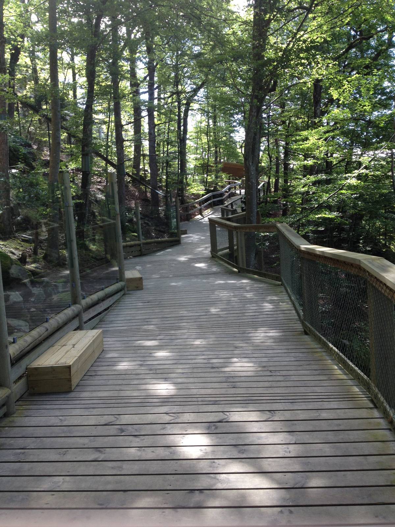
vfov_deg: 52.6
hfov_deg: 40.7
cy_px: 264
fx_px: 533
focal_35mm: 35
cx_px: 198
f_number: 2.4
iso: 64
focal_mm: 4.28
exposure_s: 1/120
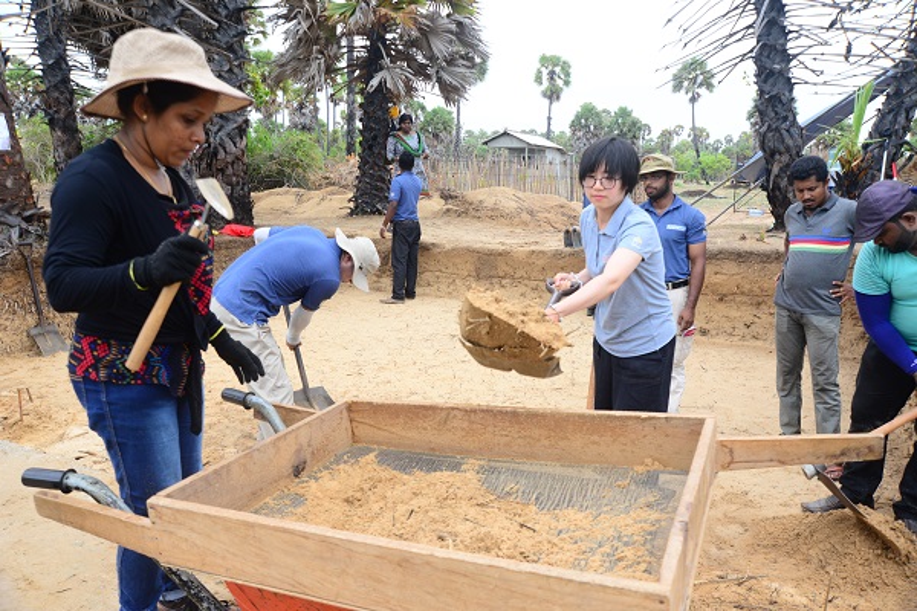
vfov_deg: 46.4
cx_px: 458
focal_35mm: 28
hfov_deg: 65.5
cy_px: 306
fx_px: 713
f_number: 6.3
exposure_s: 1/200
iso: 400
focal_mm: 28
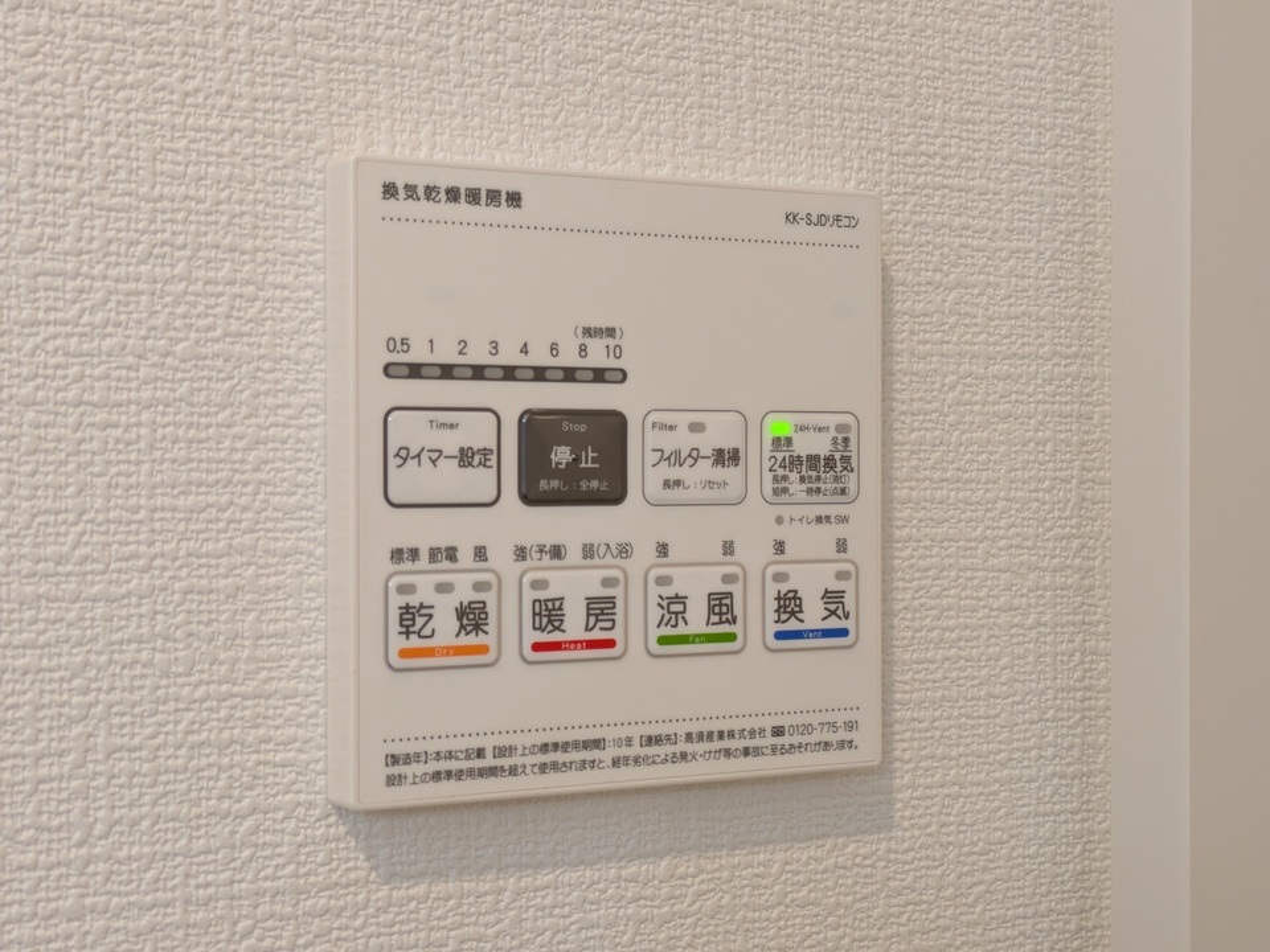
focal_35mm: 51
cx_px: 635
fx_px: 1871
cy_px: 476
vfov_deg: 28.6
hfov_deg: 37.5
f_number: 1.89
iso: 74
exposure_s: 1/30
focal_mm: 5.43
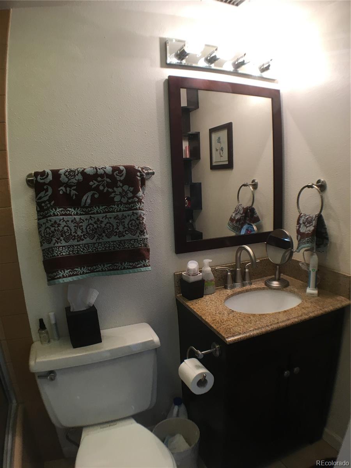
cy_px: 234
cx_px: 176
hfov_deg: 48.2
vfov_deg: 61.7
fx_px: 392
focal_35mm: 29
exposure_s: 1/30
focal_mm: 4.15
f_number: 2.2
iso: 32
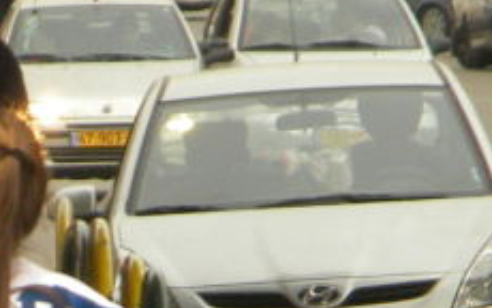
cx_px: -90
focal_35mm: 862
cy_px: 678
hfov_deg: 2.4
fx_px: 11564
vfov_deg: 1.5
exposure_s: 1/500
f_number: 5.2
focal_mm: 33.1
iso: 181
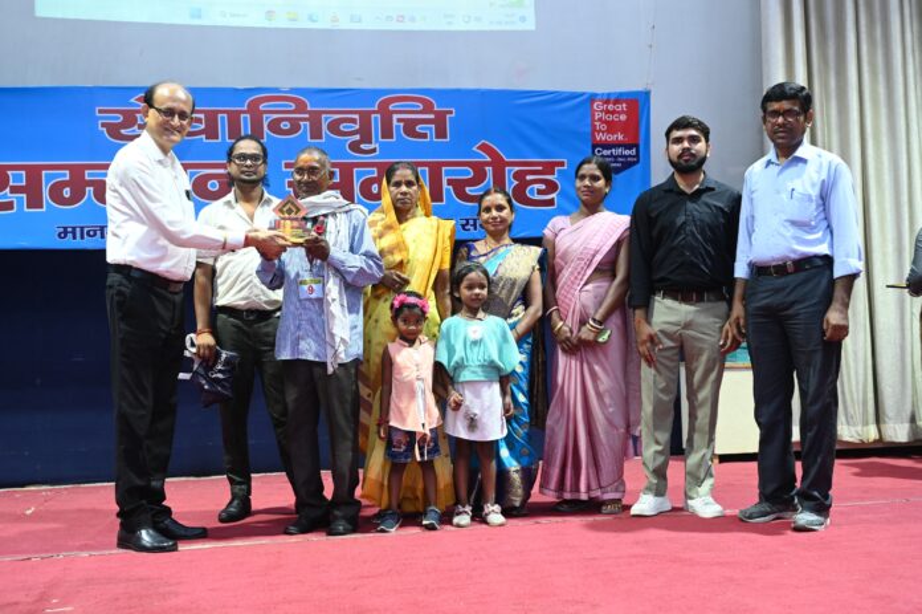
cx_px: 461
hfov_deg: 50.7
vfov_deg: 35.0
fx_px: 973
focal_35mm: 38
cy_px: 307
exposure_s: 1/100
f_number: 4
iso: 3200
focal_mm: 38
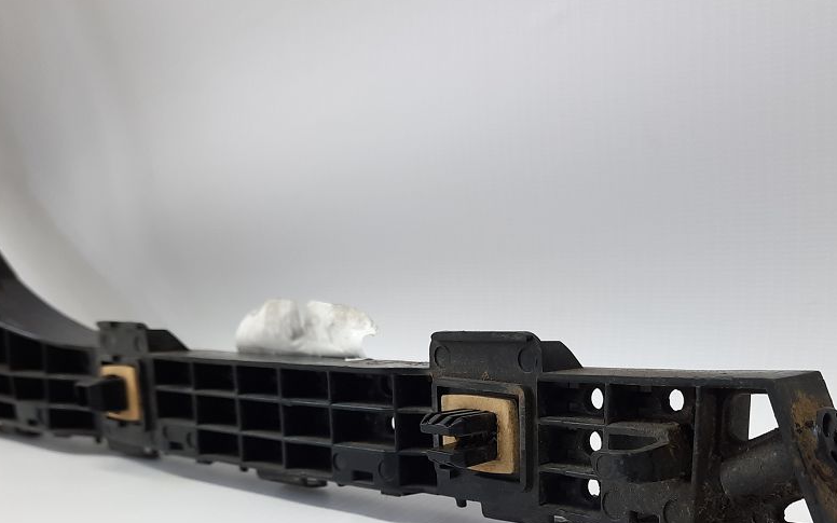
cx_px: 514
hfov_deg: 47.8
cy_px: 443
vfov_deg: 30.2
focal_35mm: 41
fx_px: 935
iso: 64
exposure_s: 1/50
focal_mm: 4.6
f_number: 2
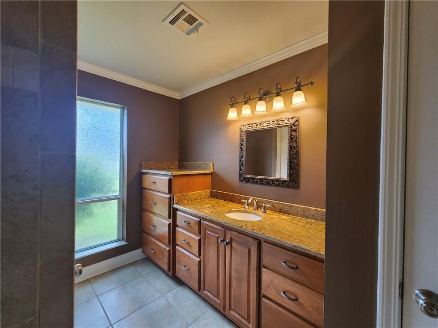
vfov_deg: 89.9
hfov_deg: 106.2
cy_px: 164
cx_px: 219
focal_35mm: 13
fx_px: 164
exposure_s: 1/60
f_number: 2.2
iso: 125
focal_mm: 2.2
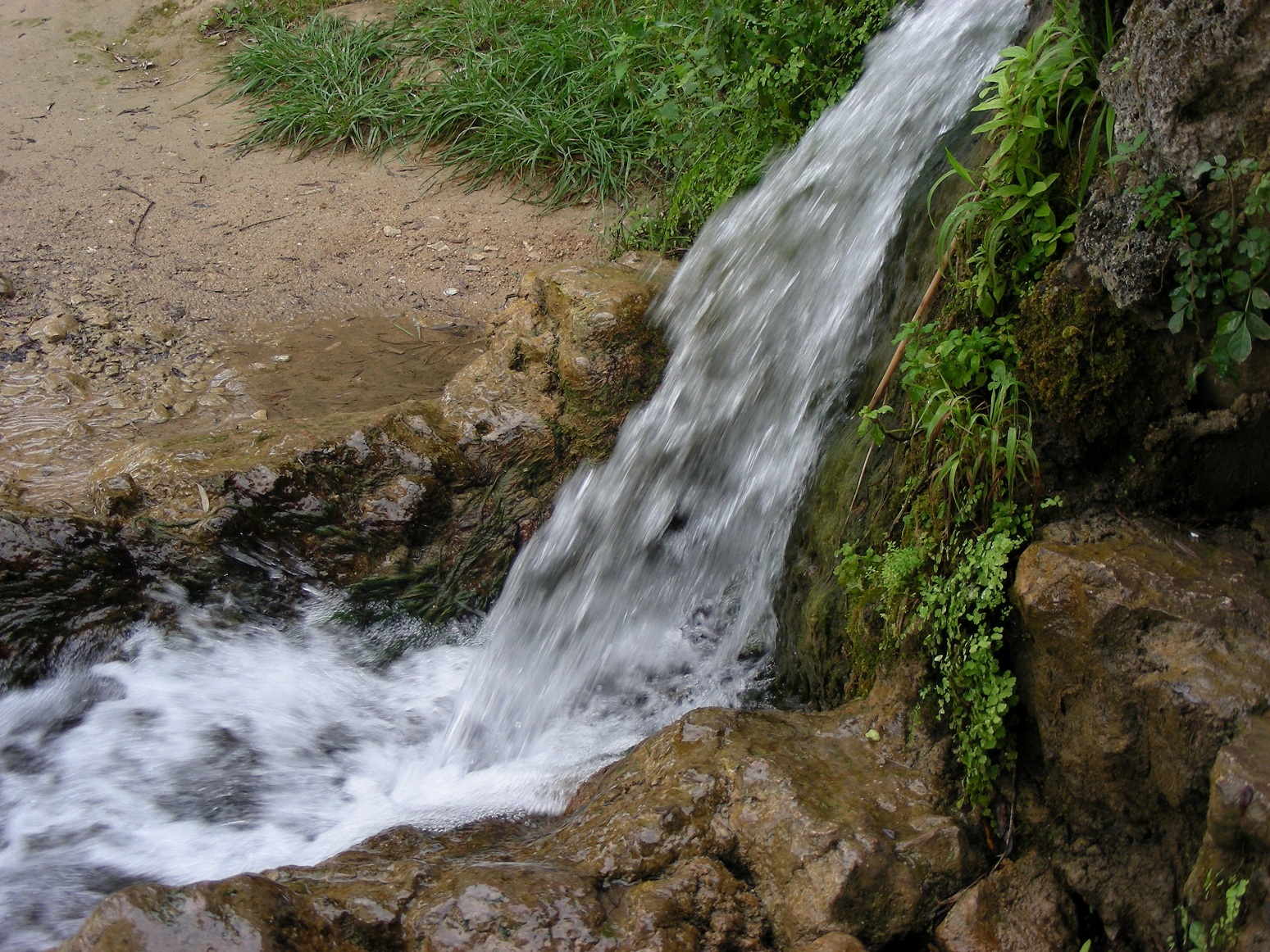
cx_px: 635
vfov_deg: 25.2
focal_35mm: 58
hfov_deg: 33.2
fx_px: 2128
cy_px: 476
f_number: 3.5
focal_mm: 9.7
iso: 50
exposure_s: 1/120
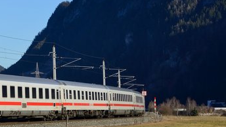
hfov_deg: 10.8
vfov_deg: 6.4
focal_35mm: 190
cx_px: -135
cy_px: 71
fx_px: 1139
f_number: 5.6
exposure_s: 1/1600
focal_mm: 52
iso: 250
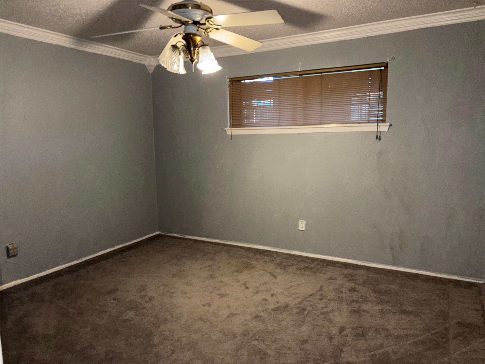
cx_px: 242
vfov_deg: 53.1
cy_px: 182
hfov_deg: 67.3
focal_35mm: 26
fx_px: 364
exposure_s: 1/15
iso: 100
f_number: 1.6
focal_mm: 5.96
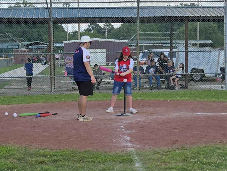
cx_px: 114
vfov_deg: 58.9
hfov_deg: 73.9
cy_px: 86
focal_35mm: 23
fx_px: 151
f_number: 1.8
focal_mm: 5.4
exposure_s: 1/970
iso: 25
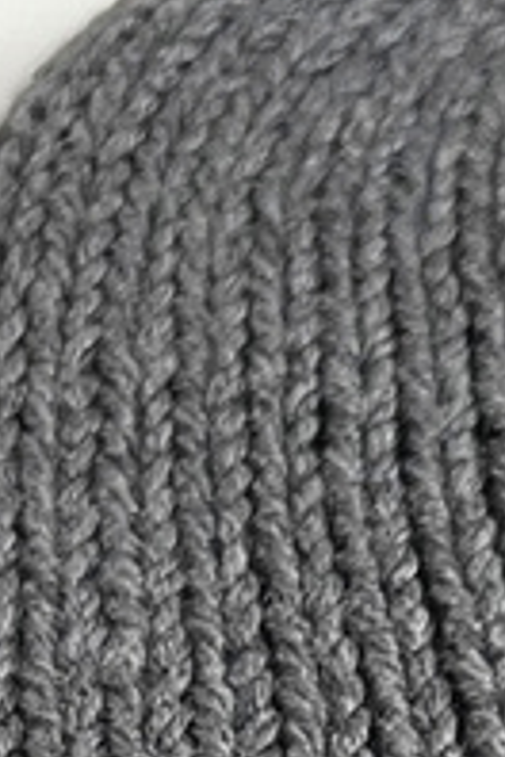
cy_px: 1009
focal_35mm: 164
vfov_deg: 12.1
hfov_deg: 8.1
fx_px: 3451
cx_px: 868
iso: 160
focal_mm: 5.7
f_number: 1.5
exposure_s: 1/60
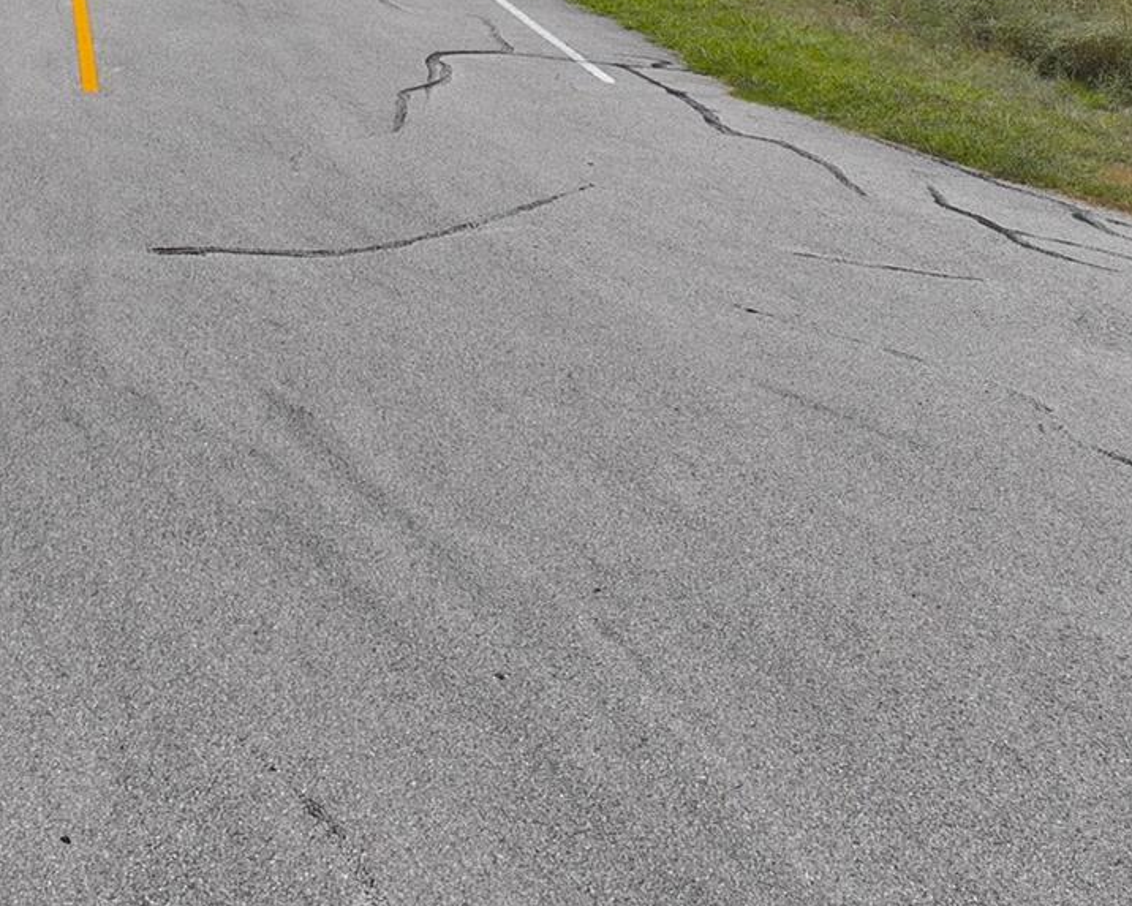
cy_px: -280
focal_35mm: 67
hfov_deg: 27.3
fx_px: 2245
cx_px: 111
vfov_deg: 20.7
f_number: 2.8
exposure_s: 1/6400
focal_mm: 12.29
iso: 100
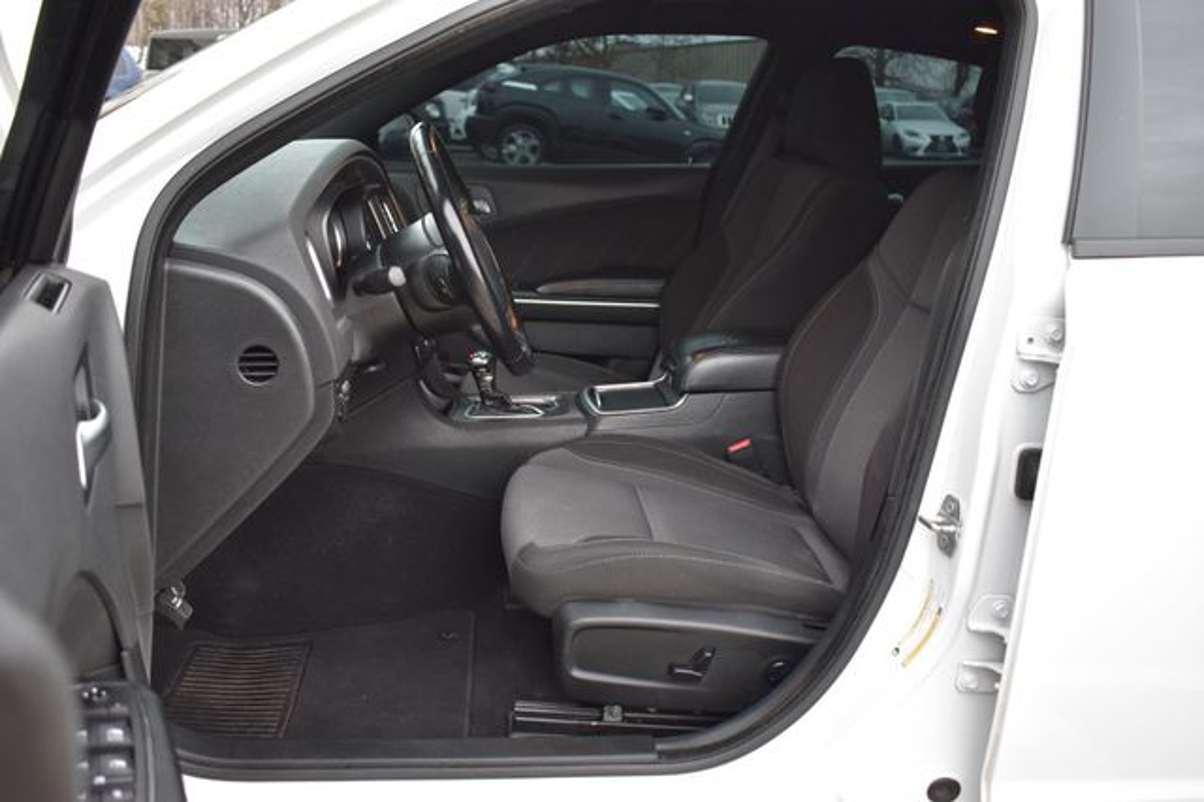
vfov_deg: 38.3
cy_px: 401
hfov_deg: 55.1
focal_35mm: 34
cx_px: 602
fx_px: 1153
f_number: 4
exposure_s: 1/60
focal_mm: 23
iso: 800
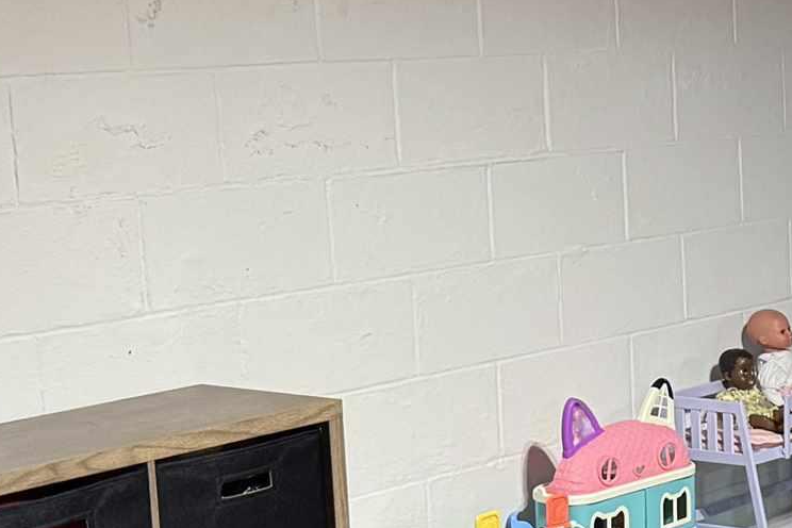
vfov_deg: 13.3
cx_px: 1109
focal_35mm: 103
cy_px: 345
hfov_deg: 18.1
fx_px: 2266
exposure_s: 1/60
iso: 500
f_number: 1.78
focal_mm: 6.76
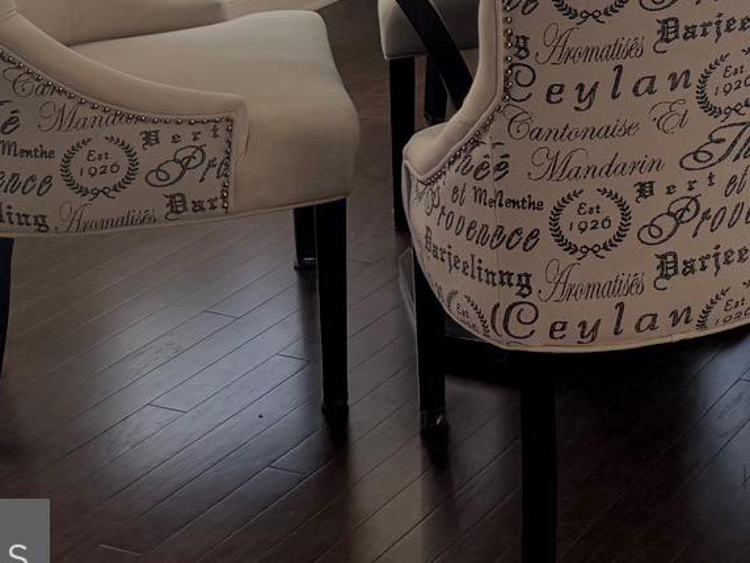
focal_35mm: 86
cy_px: -402
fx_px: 1863
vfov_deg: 15.2
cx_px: 1065
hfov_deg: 20.2
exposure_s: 1/658
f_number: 1.78
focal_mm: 6.76
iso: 80
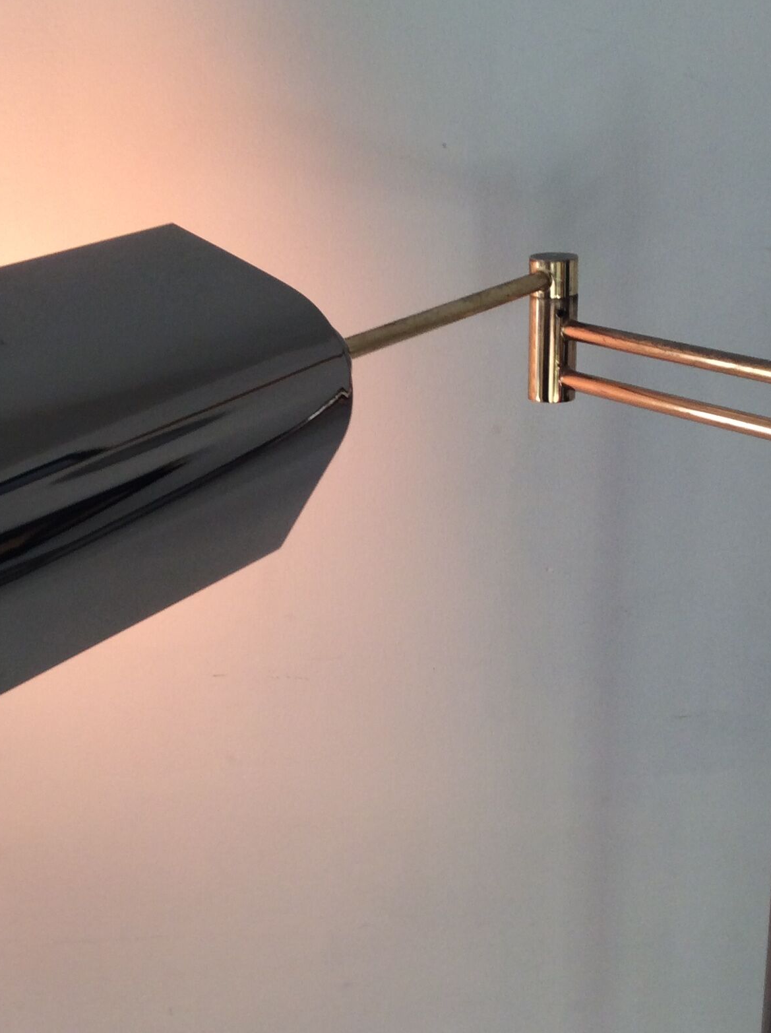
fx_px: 1578
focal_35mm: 53
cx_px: 336
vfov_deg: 36.2
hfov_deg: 27.4
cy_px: 494
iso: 40
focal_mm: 3.3
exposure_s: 1/33
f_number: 2.4
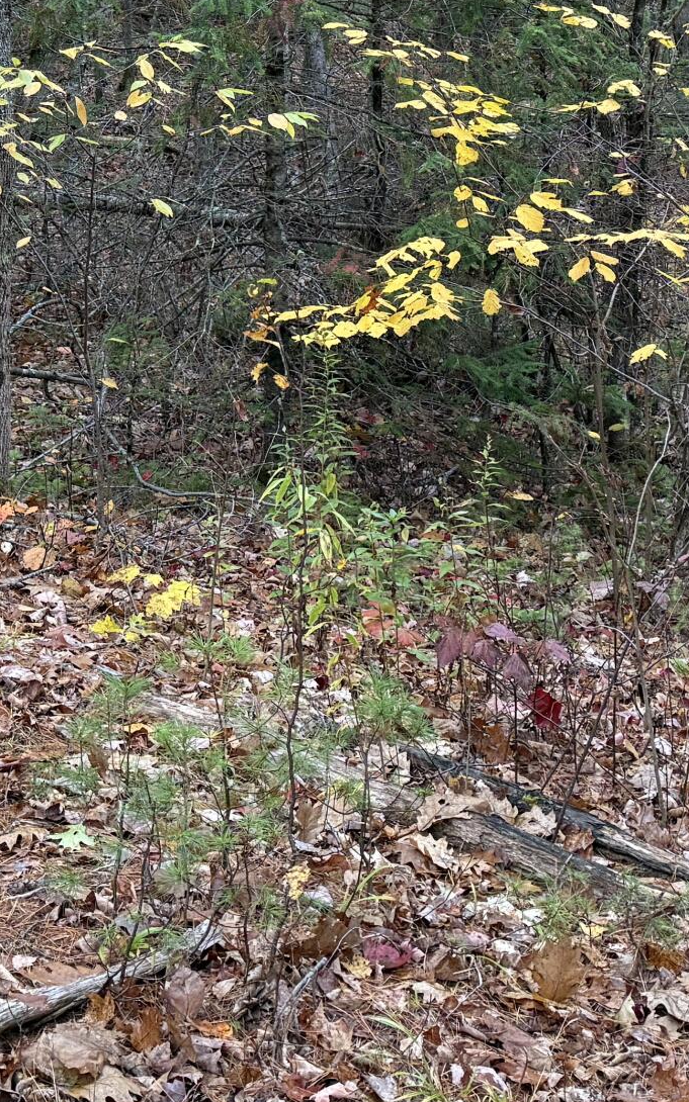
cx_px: 139
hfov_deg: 18.4
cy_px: 0
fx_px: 2104
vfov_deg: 27.7
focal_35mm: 70
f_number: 1.78
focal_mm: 6.76
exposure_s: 1/69
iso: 200
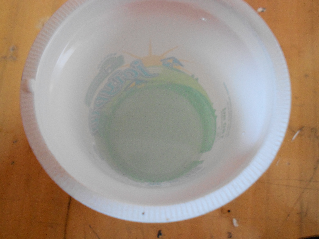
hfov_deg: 61.7
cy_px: 120
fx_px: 267
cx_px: 160
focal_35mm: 29
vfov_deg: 48.2
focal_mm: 5.1
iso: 400
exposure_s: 1/5
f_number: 3.4
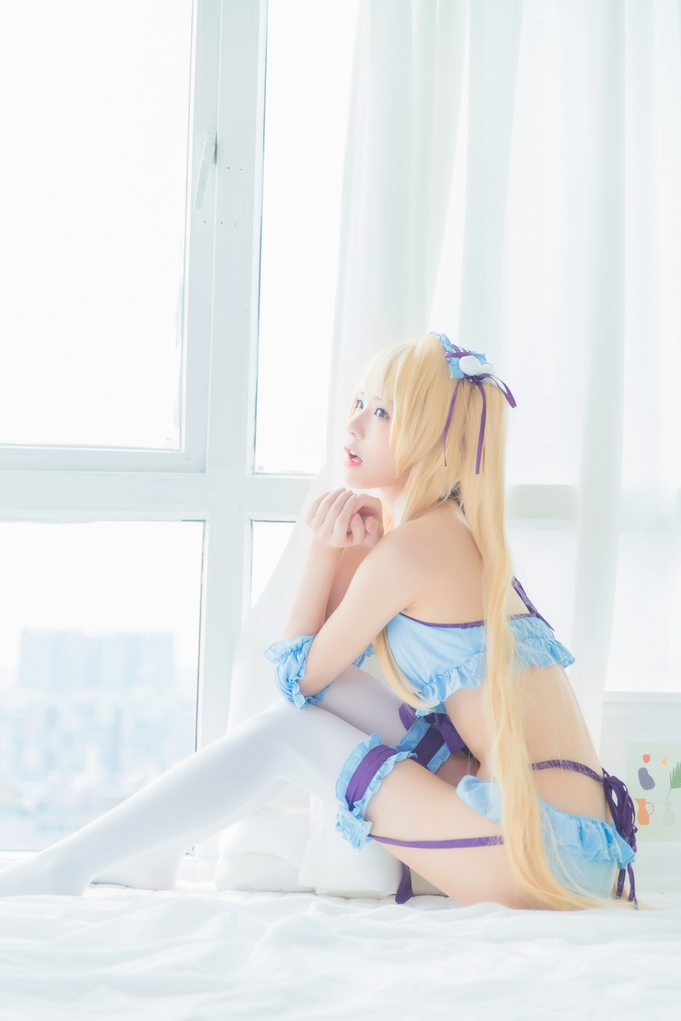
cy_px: 510
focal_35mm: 56
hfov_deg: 24.2
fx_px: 1588
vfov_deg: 35.6
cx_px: 340
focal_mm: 56
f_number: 2.8
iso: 160
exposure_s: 1/160
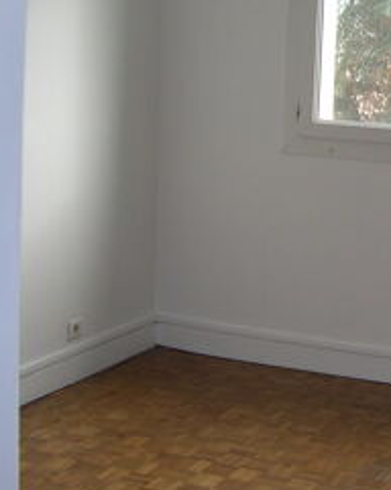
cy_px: 136
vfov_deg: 25.5
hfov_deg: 19.7
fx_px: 1073
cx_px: 438
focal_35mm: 74
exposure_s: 1/63.4
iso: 100
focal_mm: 8
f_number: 2.8
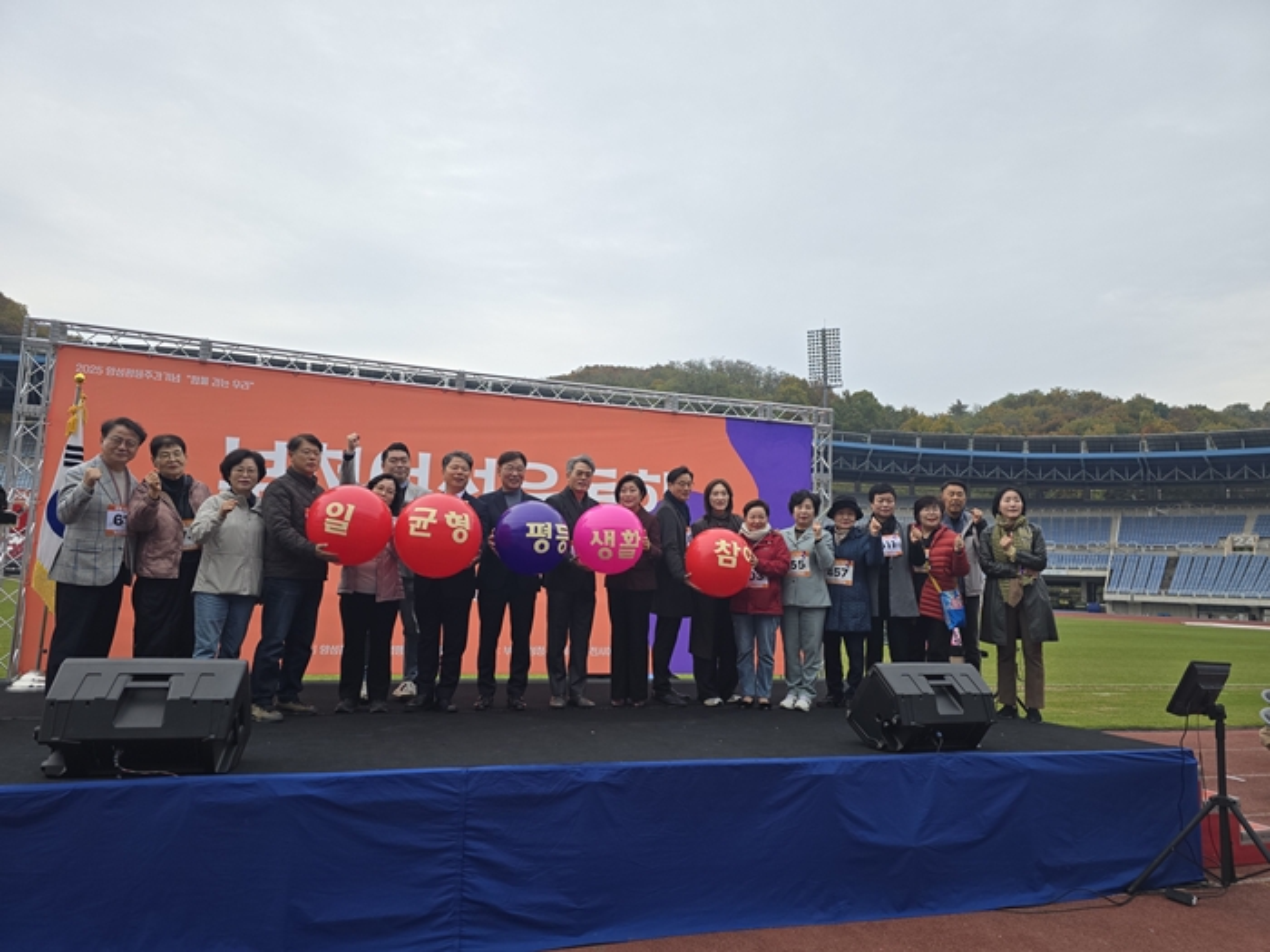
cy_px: 476
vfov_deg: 58.9
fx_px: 844
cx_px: 635
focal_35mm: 23
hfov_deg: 73.9
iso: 16
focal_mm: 6.3
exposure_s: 1/180
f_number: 1.7
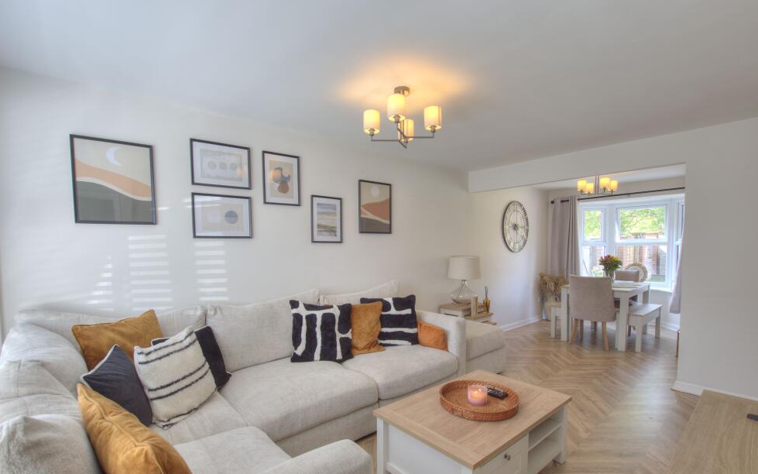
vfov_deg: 71.1
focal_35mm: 16
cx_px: 391
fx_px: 331
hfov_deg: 97.8
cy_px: 261
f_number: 8
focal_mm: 10
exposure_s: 1/30
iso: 400
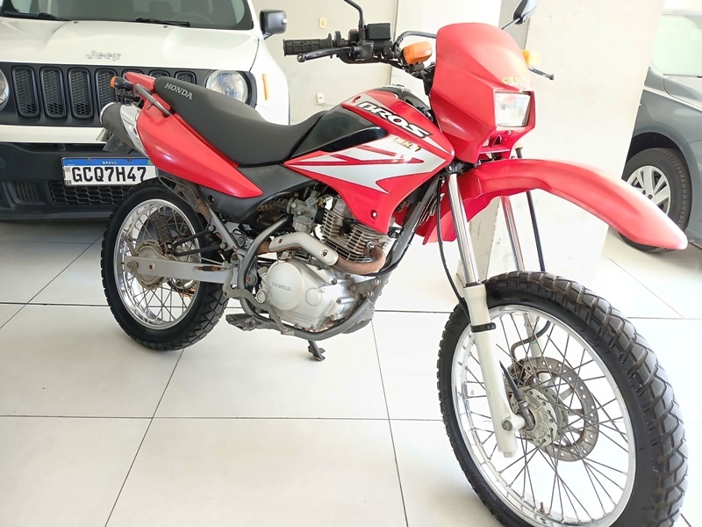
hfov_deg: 67.3
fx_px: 527
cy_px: 264
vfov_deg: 53.1
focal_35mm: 26
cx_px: 351
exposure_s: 1/40
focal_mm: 3.98
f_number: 1.8
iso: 250
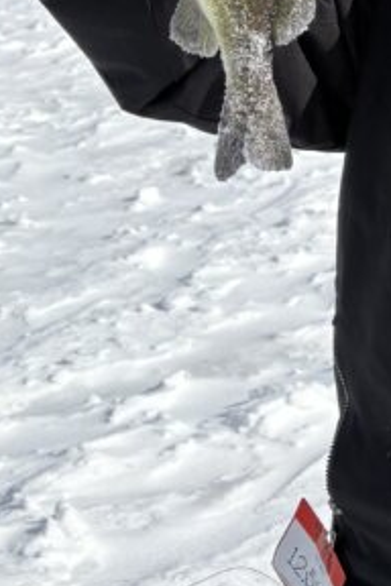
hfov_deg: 13.2
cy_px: 10
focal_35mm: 96
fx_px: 1564
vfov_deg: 20.6
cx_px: 631
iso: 50
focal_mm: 5.96
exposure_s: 1/5348
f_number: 1.6
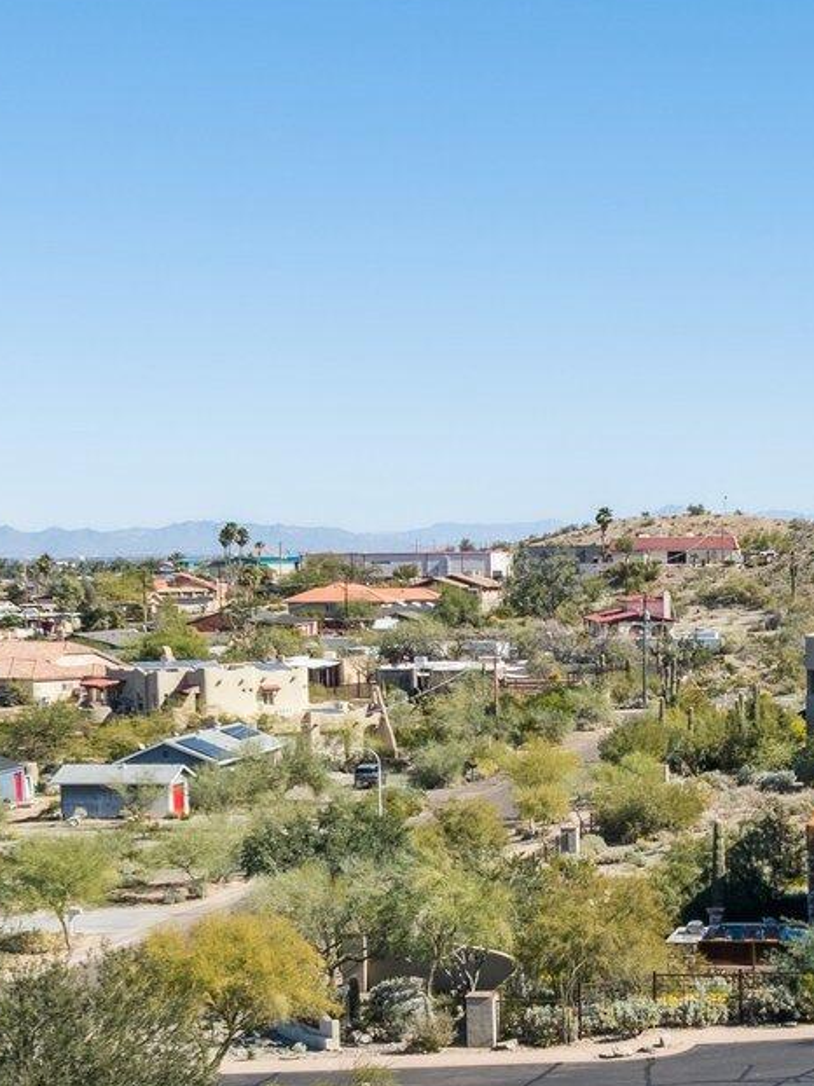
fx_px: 2479
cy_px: 977
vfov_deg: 24.0
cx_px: 756
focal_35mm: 79
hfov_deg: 18.3
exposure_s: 1/640
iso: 100
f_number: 5.6
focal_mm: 12.3
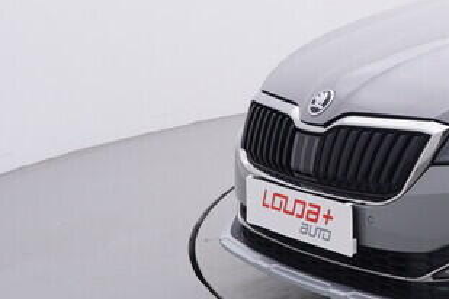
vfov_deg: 18.1
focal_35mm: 75
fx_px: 931
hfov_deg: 22.3
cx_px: 673
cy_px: 52
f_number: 5
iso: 200
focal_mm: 15
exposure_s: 1/80
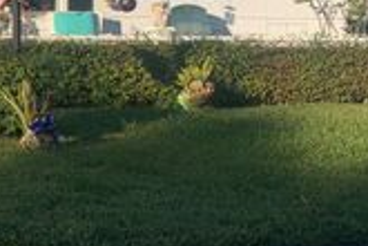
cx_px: -103
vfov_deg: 16.6
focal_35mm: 82
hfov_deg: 22.3
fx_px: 838
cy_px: 57
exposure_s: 1/2257
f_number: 1.8
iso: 25
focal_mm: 4.25
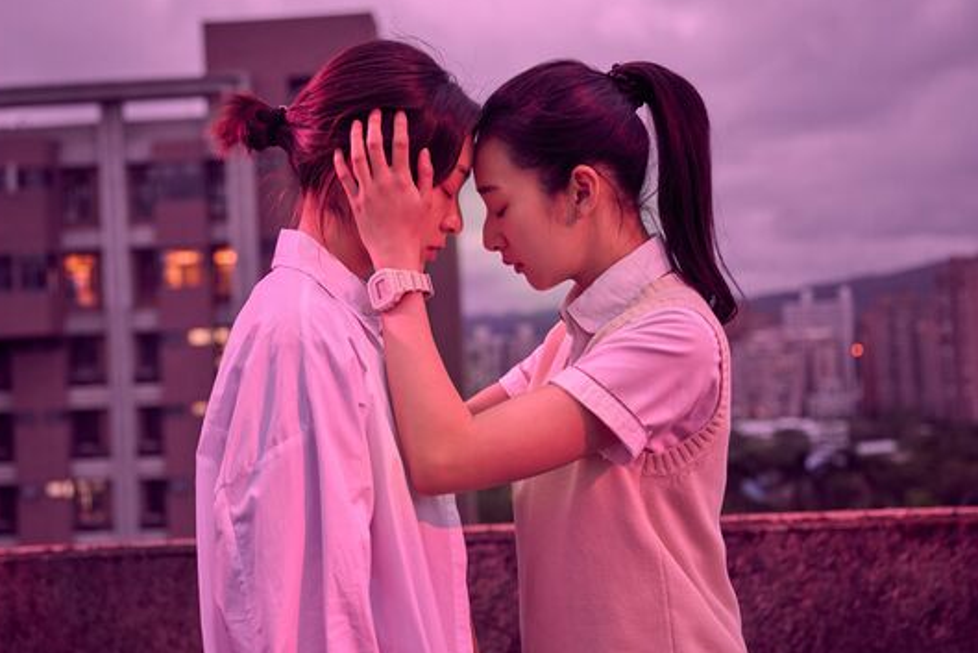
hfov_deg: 38.8
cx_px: 440
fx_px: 1386
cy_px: 298
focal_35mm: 51
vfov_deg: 26.5
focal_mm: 45
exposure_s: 1/125
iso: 1250
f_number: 3.2
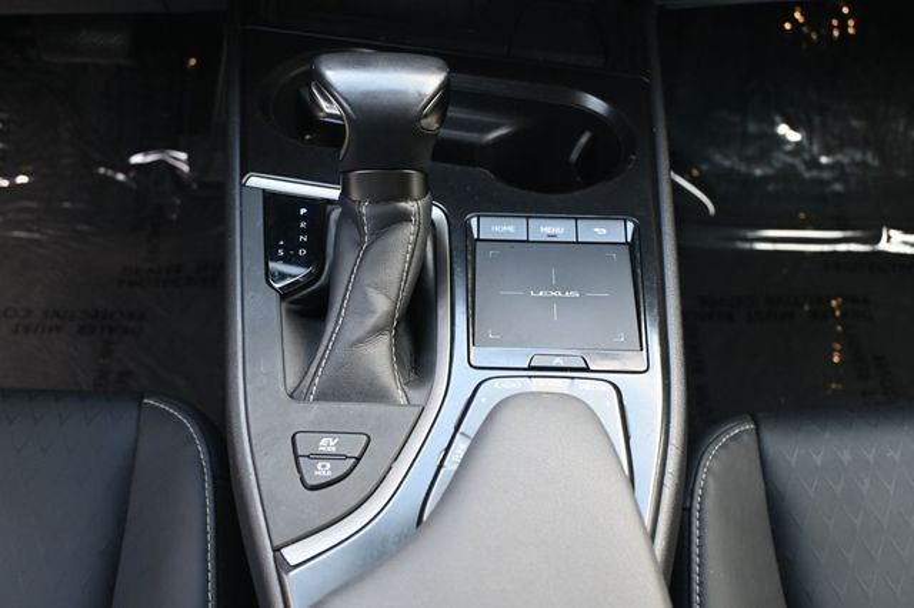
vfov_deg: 29.4
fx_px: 1161
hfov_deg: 43.0
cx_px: 457
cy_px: 304
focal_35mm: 46
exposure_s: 1/125
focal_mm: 30.5
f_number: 4.8
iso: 1400
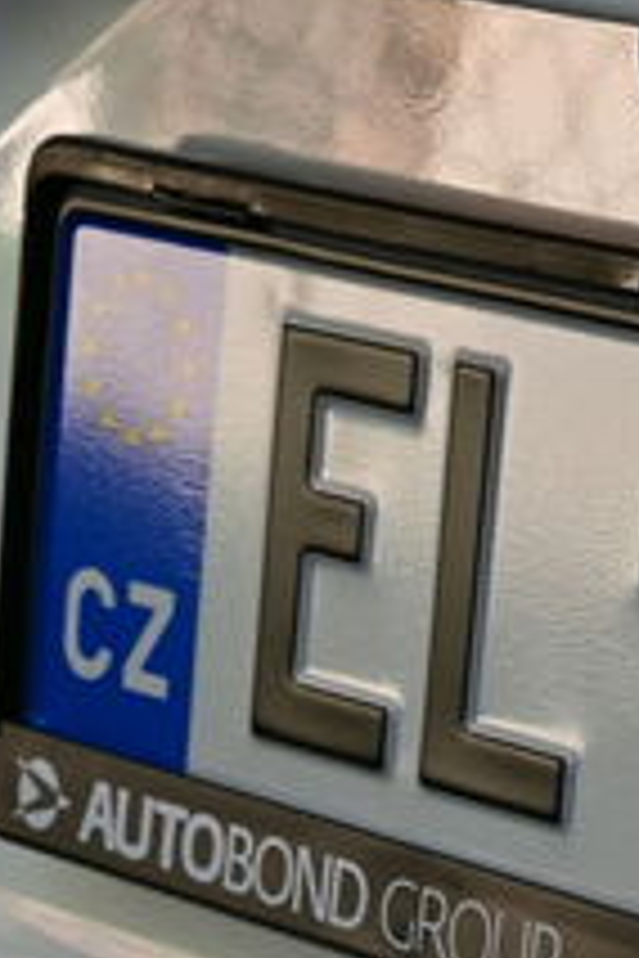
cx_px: 576
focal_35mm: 262
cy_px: 40
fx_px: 6974
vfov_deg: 7.8
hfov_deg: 5.2
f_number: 6
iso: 140
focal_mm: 45
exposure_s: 1/80
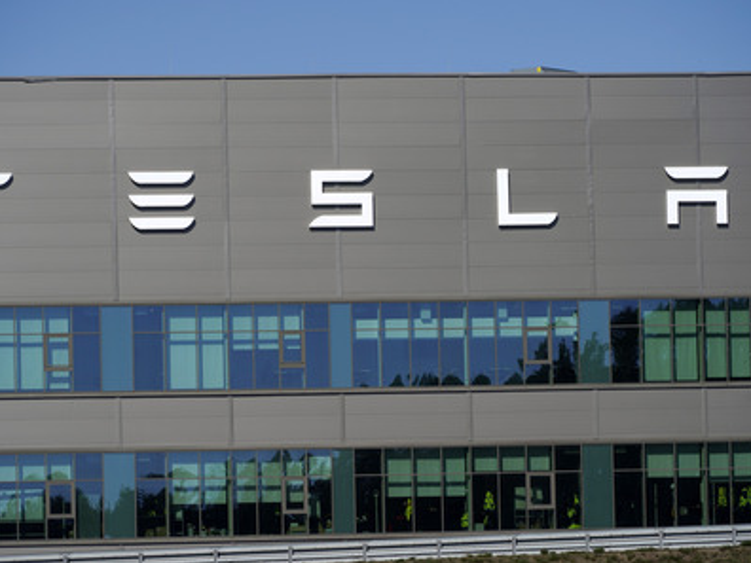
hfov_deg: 10.1
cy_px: 282
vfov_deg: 7.6
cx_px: 350
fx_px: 4231
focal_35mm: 195
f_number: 7.1
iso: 100
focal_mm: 178
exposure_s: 1/1000
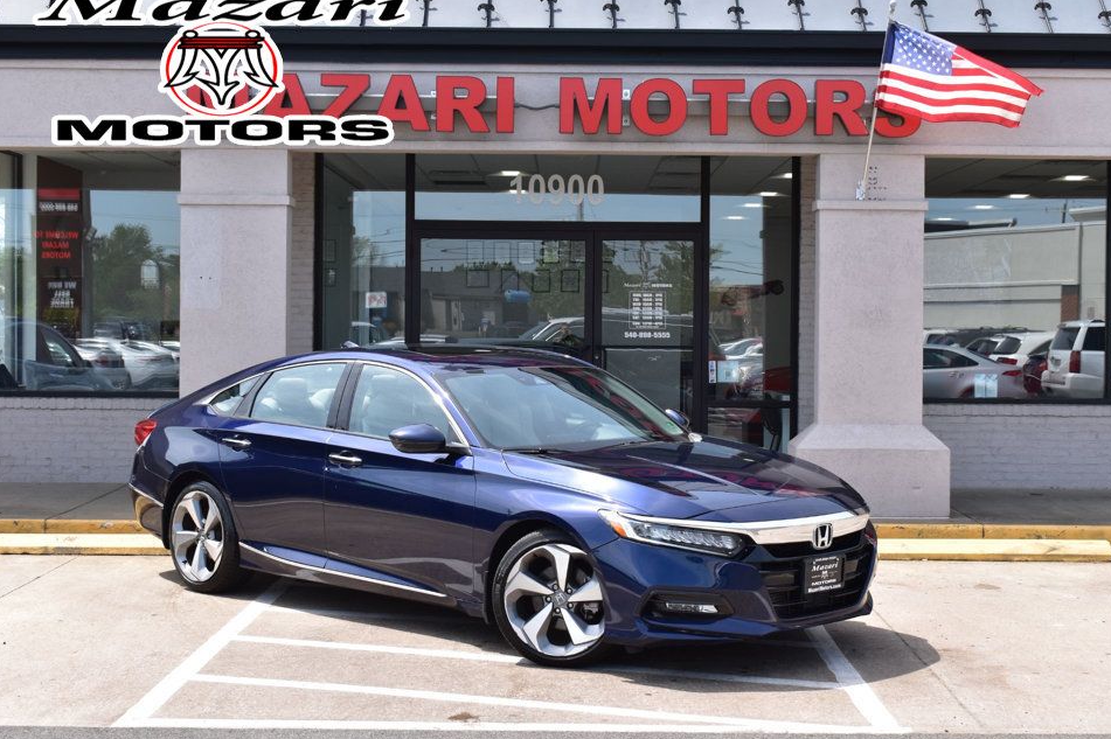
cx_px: 592
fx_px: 1744
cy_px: 357
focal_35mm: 57
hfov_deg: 35.3
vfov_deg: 23.9
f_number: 10
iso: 400
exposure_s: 1/320
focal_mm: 35
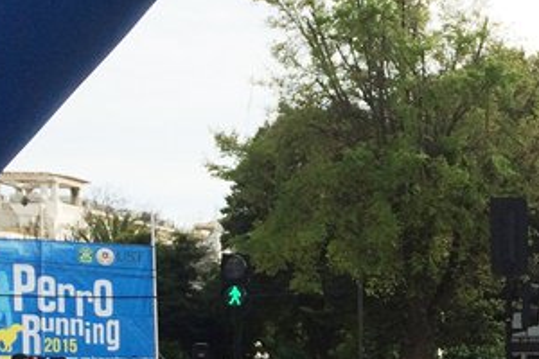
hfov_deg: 18.3
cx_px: 724
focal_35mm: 103
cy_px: 510
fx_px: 1542
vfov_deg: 12.7
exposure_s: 1/1642
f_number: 2.2
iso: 32
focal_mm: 4.15
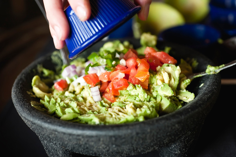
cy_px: 78
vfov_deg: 22.6
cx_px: 118
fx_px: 393
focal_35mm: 60
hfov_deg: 33.4
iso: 1600
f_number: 4.5
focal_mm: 60
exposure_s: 1/320
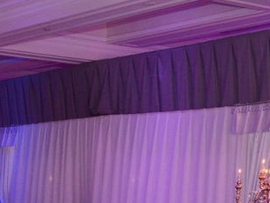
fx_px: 866
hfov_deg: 17.4
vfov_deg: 12.7
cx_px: 22
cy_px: 293
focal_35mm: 111
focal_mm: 35
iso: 5000
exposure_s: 1/100
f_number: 5.6
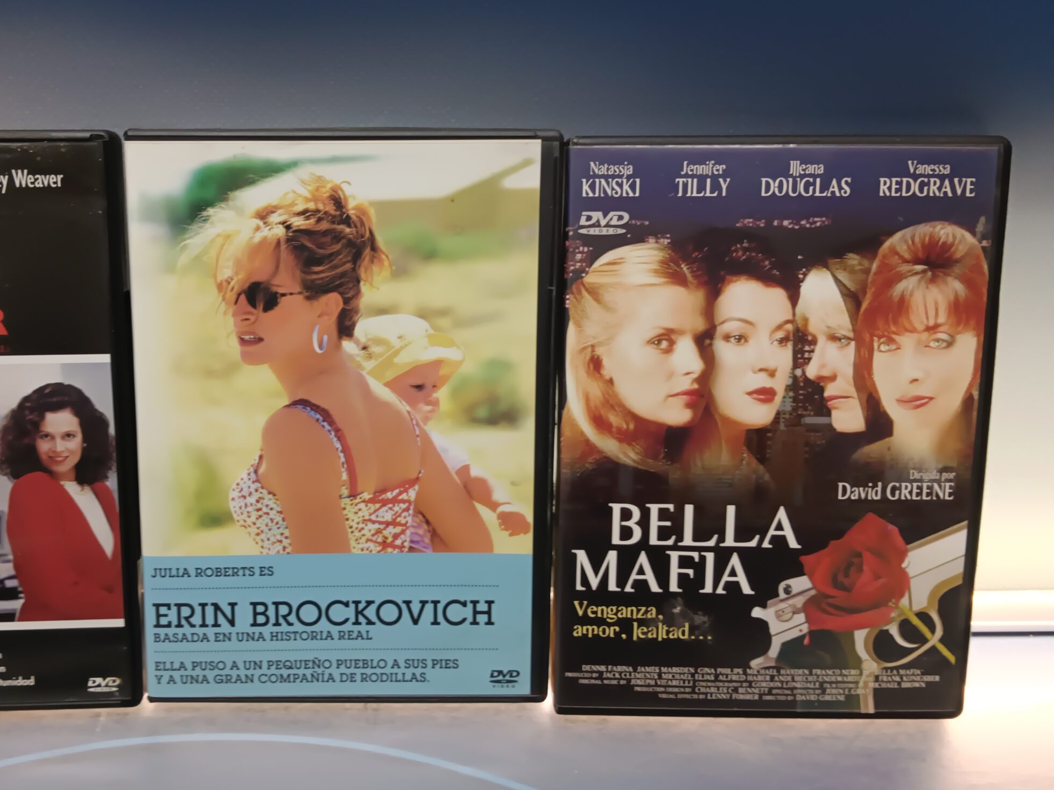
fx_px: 1035
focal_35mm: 34
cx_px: 366
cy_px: 355
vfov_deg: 41.7
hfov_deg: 53.1
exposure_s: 1/50
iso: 782
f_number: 1.8
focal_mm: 3.96
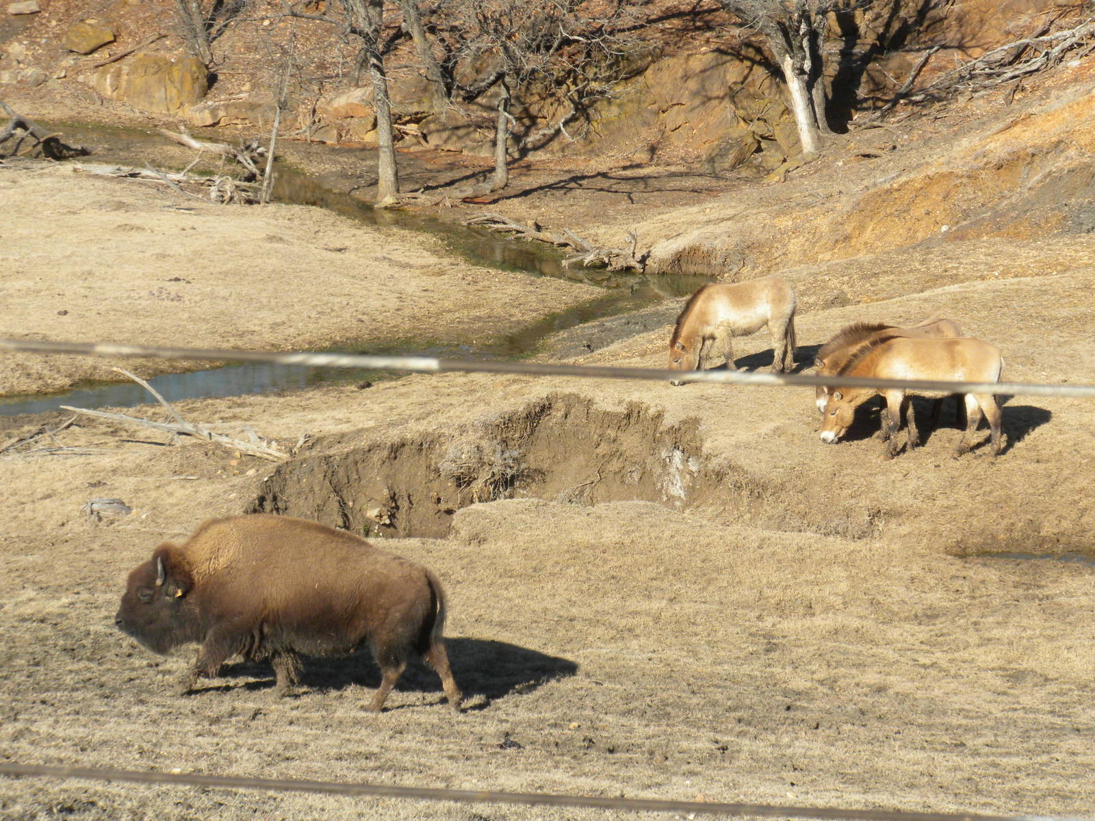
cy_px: 410
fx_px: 3764
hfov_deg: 16.6
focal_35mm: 119
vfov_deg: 12.5
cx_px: 548
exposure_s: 1/498
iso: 84
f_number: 5.1
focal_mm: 21
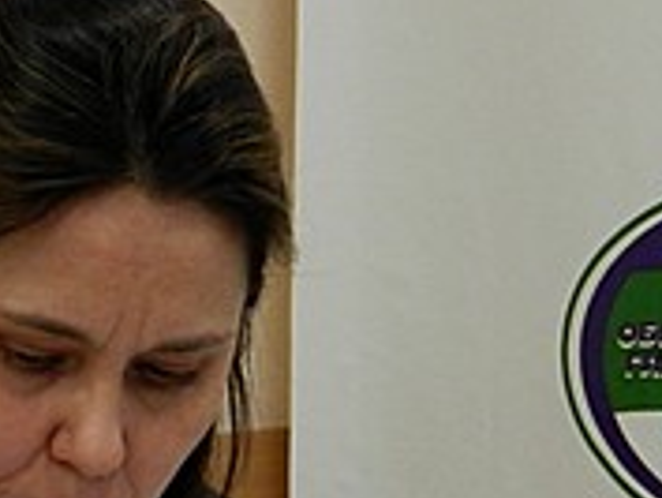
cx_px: -75
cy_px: 738
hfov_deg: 5.5
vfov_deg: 4.1
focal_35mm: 362
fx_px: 6928
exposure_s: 1/30
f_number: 4.6
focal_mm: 17.7
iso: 320
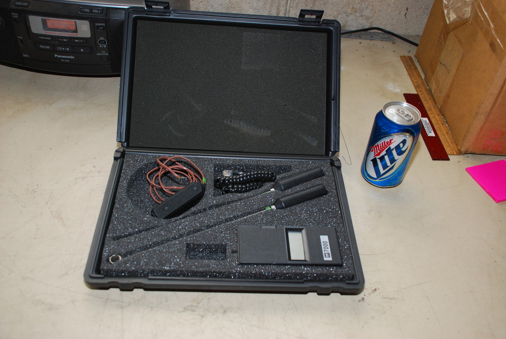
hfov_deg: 53.1
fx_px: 506
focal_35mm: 36
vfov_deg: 37.0
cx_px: 253
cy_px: 170
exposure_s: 1/80
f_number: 4
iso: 200
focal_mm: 24
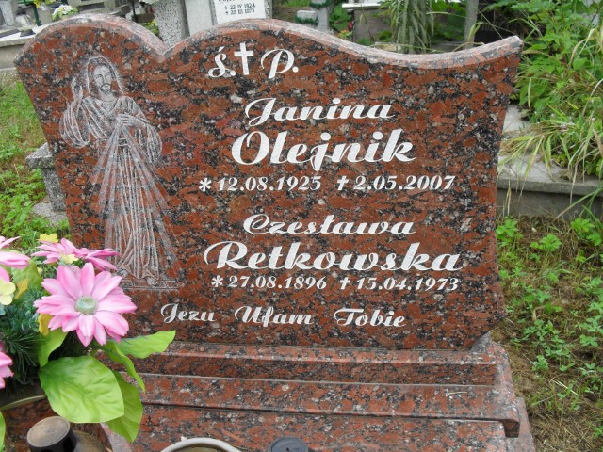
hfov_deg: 52.6
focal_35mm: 35
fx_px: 610
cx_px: 302
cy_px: 226
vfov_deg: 40.7
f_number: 3.2
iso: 100
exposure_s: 1/180
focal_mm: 6.3
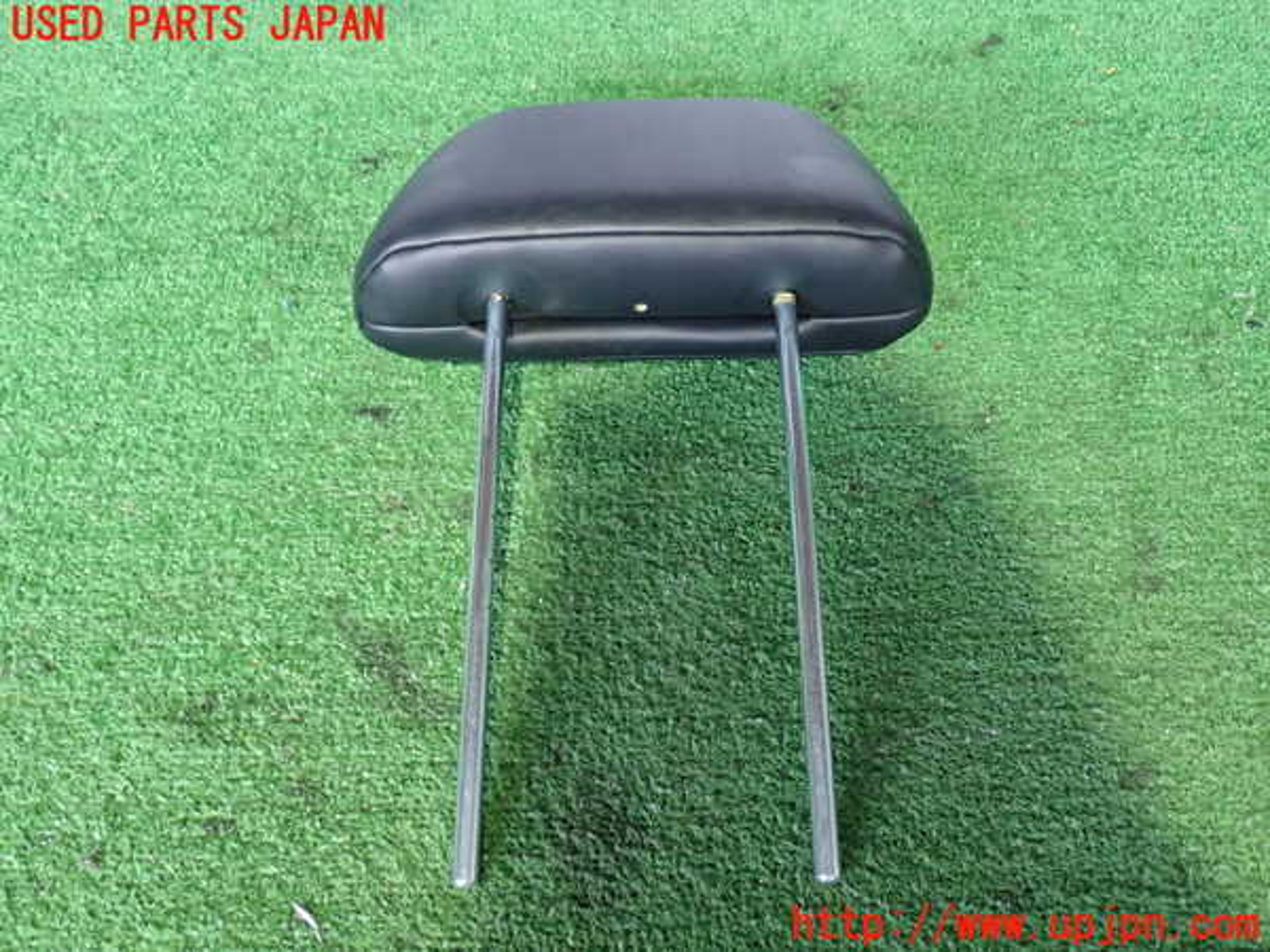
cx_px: 635
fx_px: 1174
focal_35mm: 32
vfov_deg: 44.2
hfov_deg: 56.8
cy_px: 476
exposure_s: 1/30
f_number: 2.4
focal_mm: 5.79
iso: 800
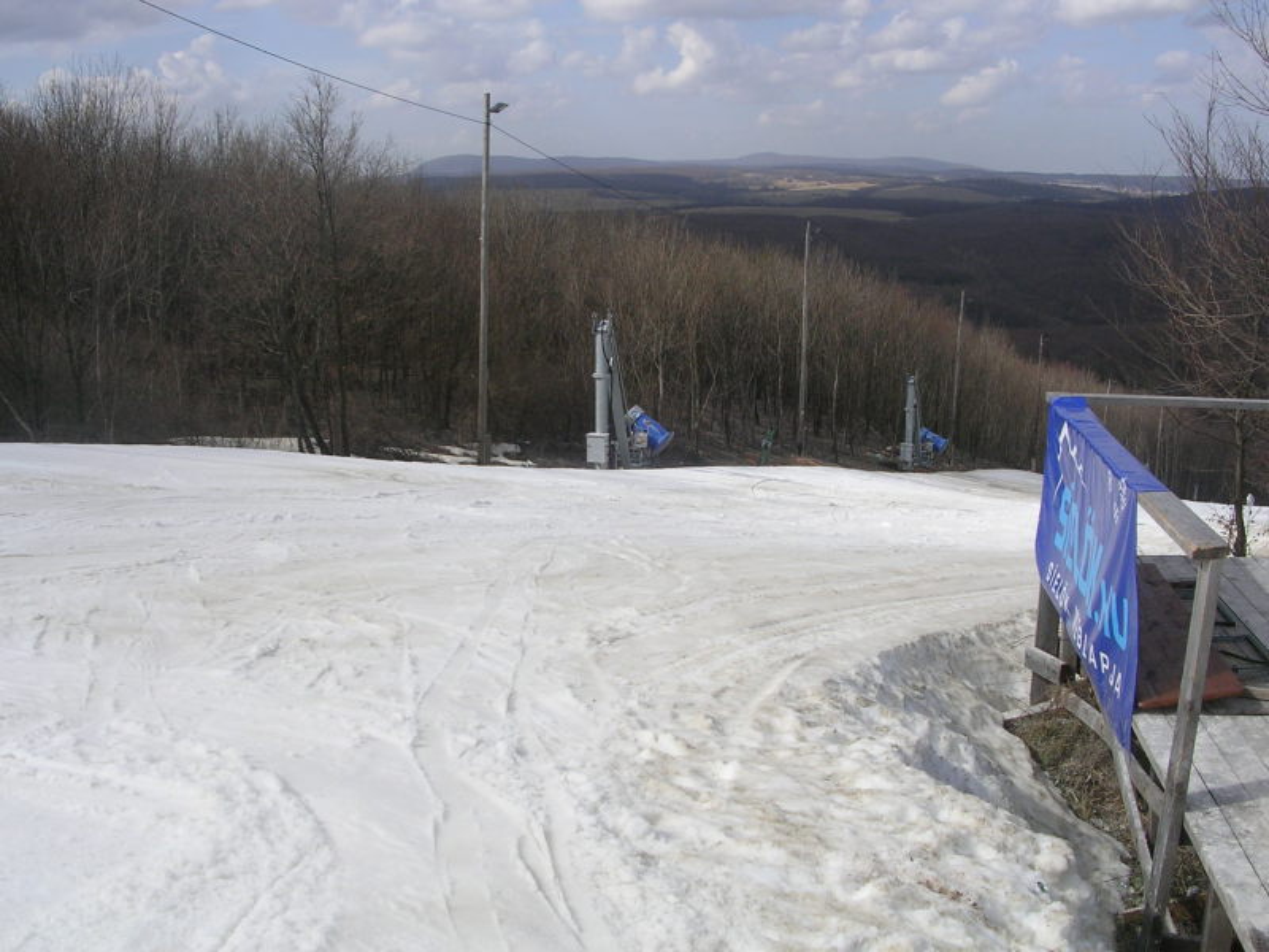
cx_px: 634
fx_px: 1393
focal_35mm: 38
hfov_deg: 49.0
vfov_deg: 37.7
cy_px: 476
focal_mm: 5.8
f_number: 5.6
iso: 50
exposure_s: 1/393
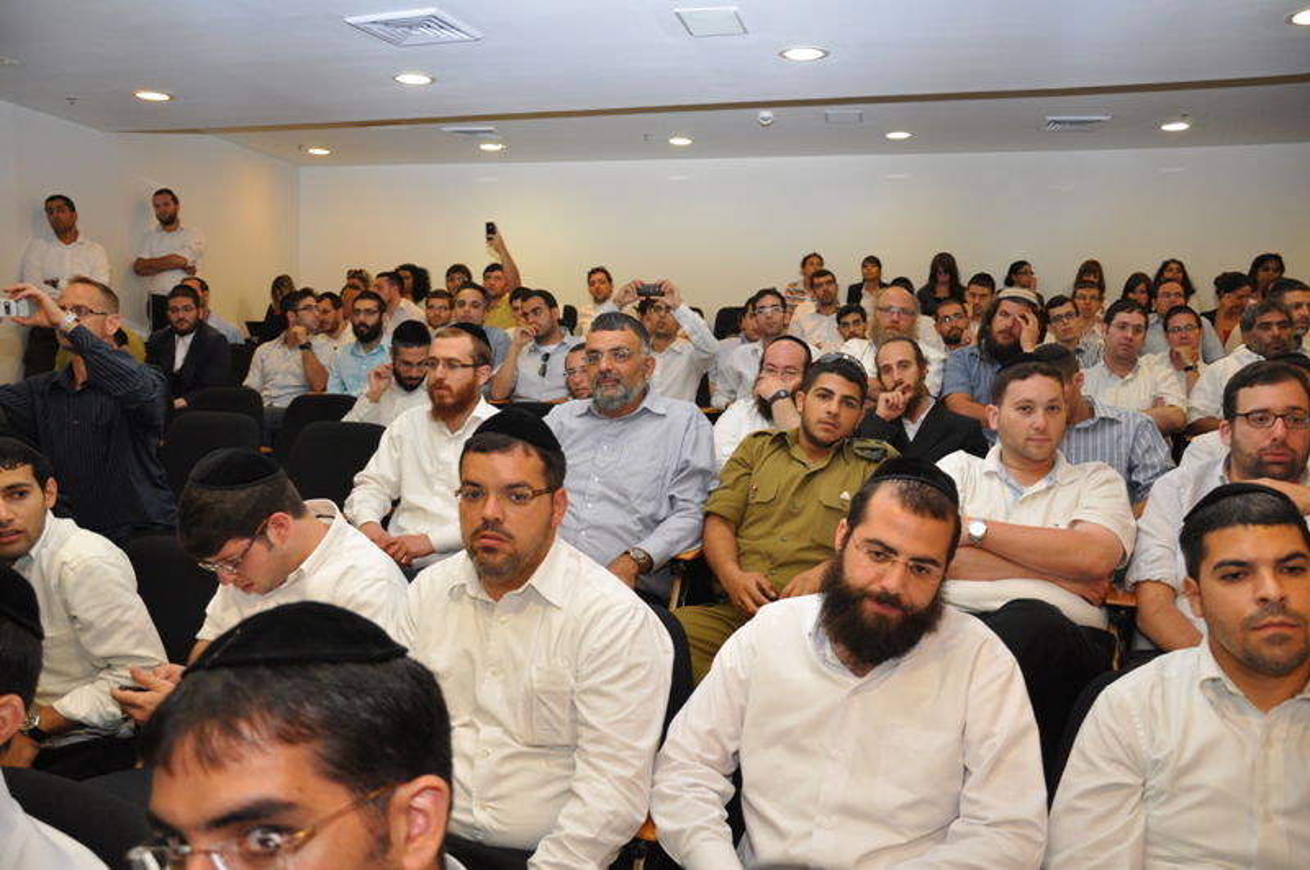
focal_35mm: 27
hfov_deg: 67.5
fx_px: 981
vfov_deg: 47.8
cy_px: 435
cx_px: 655
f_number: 4
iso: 640
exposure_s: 1/60
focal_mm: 18
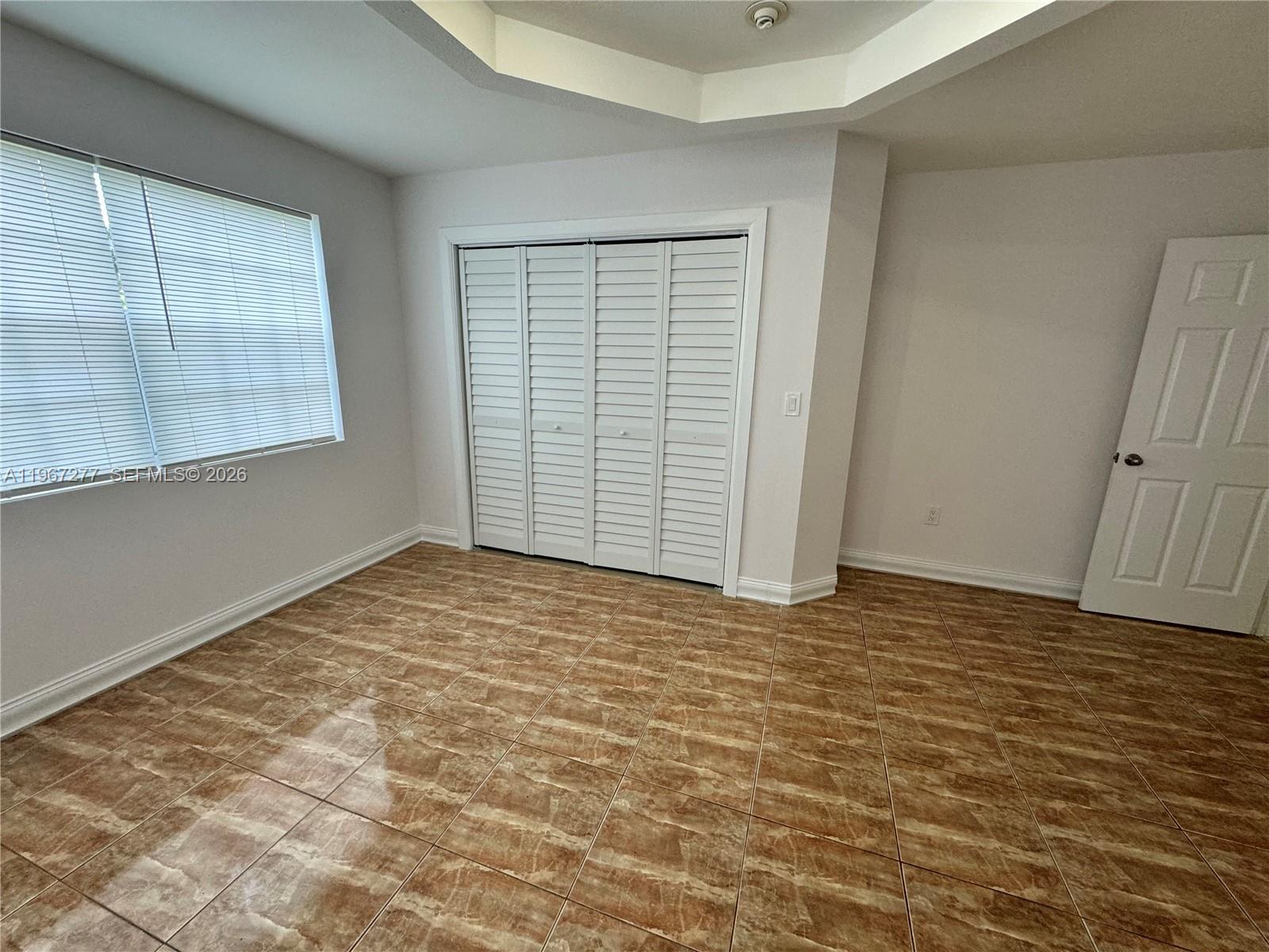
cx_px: 634
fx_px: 513
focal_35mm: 14
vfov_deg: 85.7
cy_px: 476
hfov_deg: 102.1
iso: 200
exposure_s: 1/120
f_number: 2.2
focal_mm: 2.22
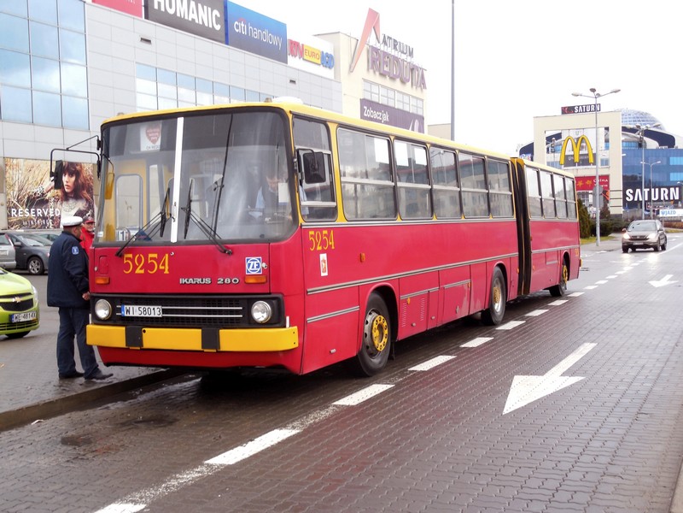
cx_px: 342
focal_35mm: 43
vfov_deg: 33.6
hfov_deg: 43.9
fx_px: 848
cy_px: 256
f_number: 3.9
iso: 125
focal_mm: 7.8
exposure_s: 1/40
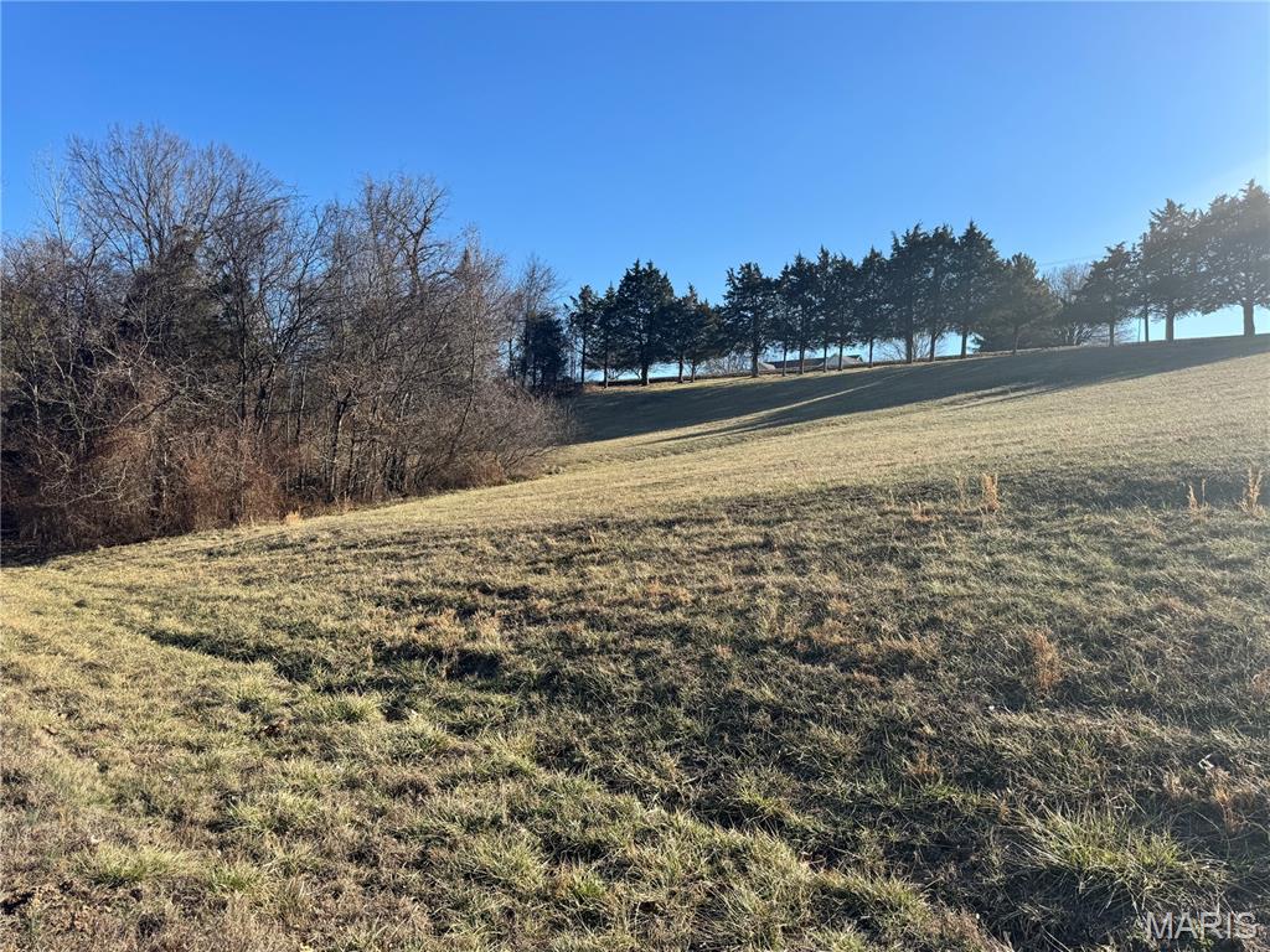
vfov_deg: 56.8
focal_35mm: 24
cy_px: 476
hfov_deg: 71.6
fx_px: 881
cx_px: 635
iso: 80
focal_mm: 6.76
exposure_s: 1/3413
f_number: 1.78
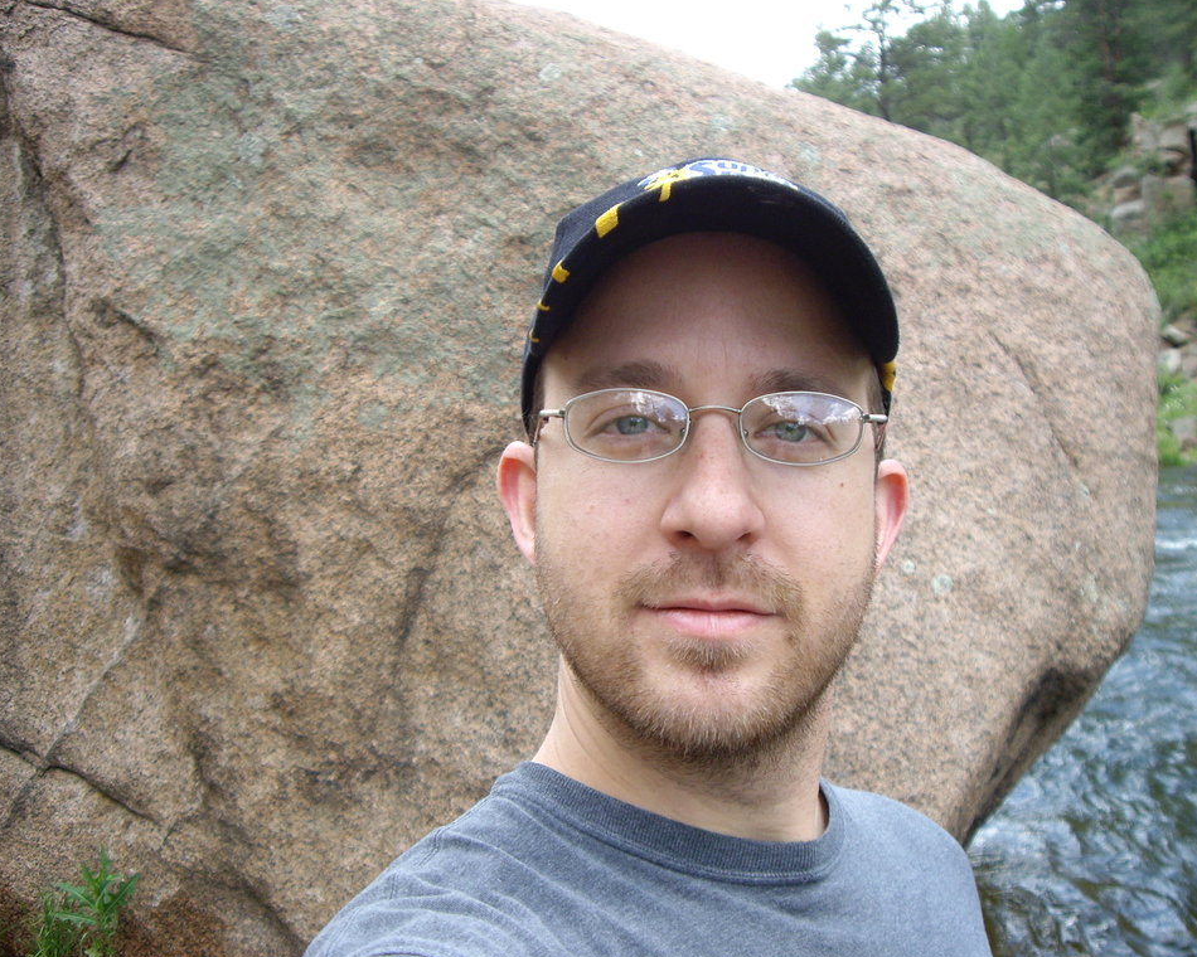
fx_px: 1417
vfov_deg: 37.3
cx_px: 601
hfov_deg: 45.8
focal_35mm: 40
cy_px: 477
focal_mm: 6.2
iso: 100
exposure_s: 1/200
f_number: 2.7
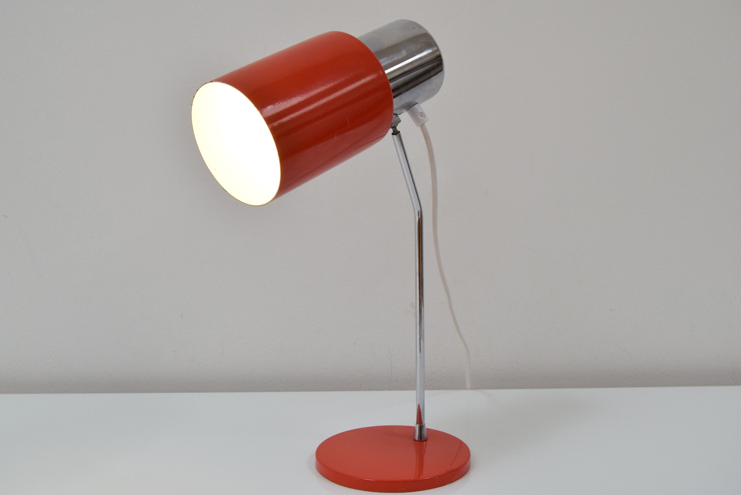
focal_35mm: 51
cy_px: 248
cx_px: 370
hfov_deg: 38.9
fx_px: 1051
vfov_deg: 26.5
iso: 1600
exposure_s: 1/200
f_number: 7.1
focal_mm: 34
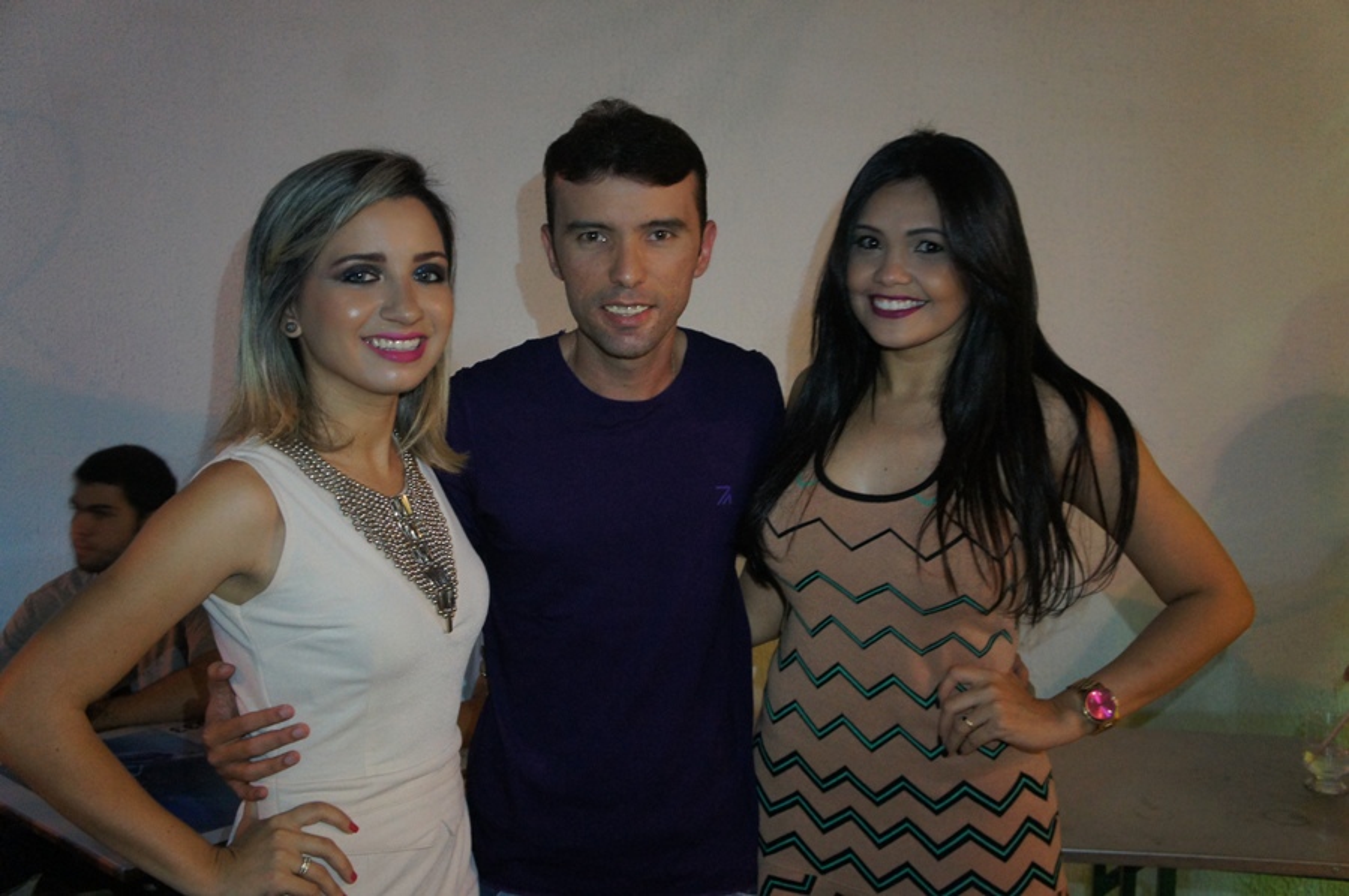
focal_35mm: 36
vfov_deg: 36.8
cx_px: 674
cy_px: 448
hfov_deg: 53.2
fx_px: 1348
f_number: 4
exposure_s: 1/10
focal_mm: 24
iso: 1600
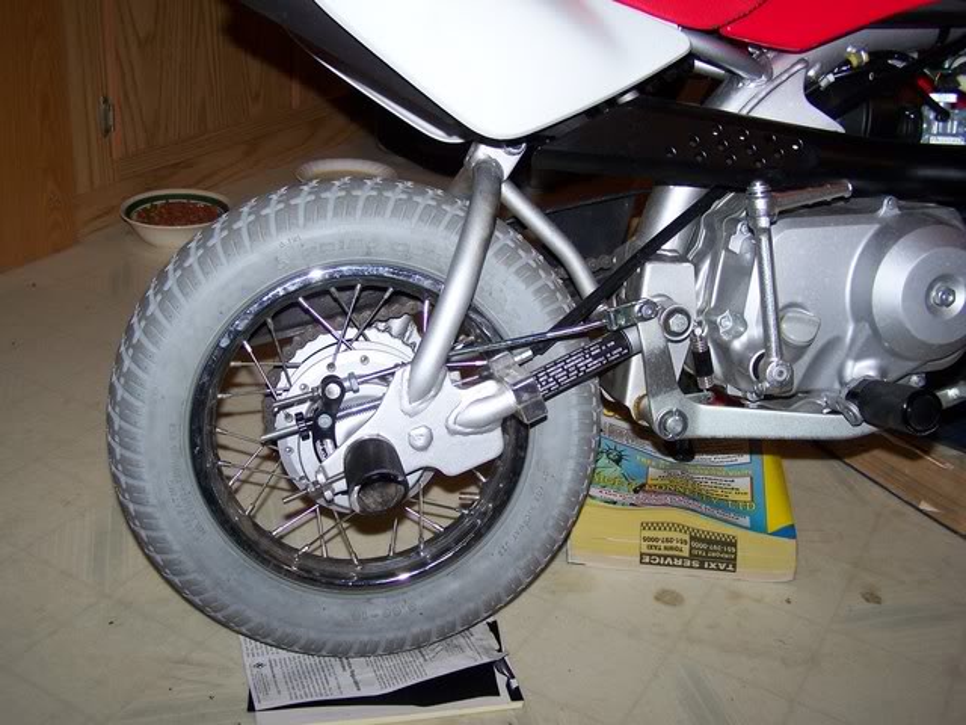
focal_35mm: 40
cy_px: 362
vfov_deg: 36.0
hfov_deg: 46.8
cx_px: 483
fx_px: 1116
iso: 80
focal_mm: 6.7
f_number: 2.8
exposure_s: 1/60
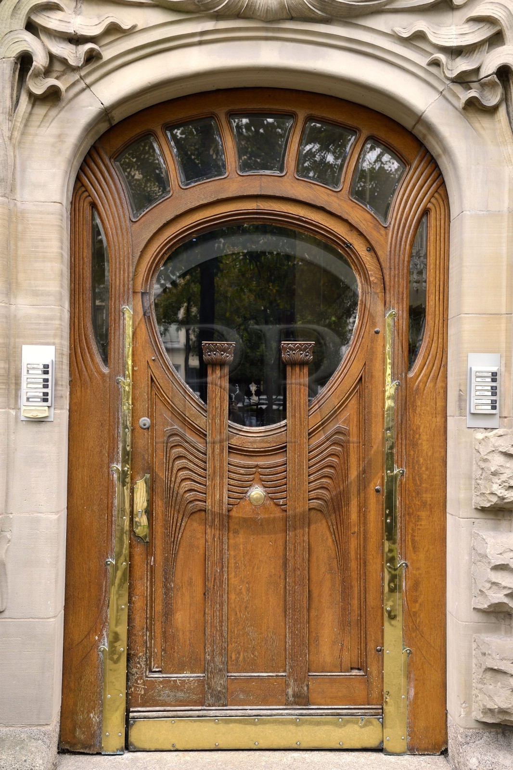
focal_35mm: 36
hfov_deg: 36.9
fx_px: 770
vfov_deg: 53.1
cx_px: 256
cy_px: 385
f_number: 7.1
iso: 800
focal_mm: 36
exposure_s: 1/125
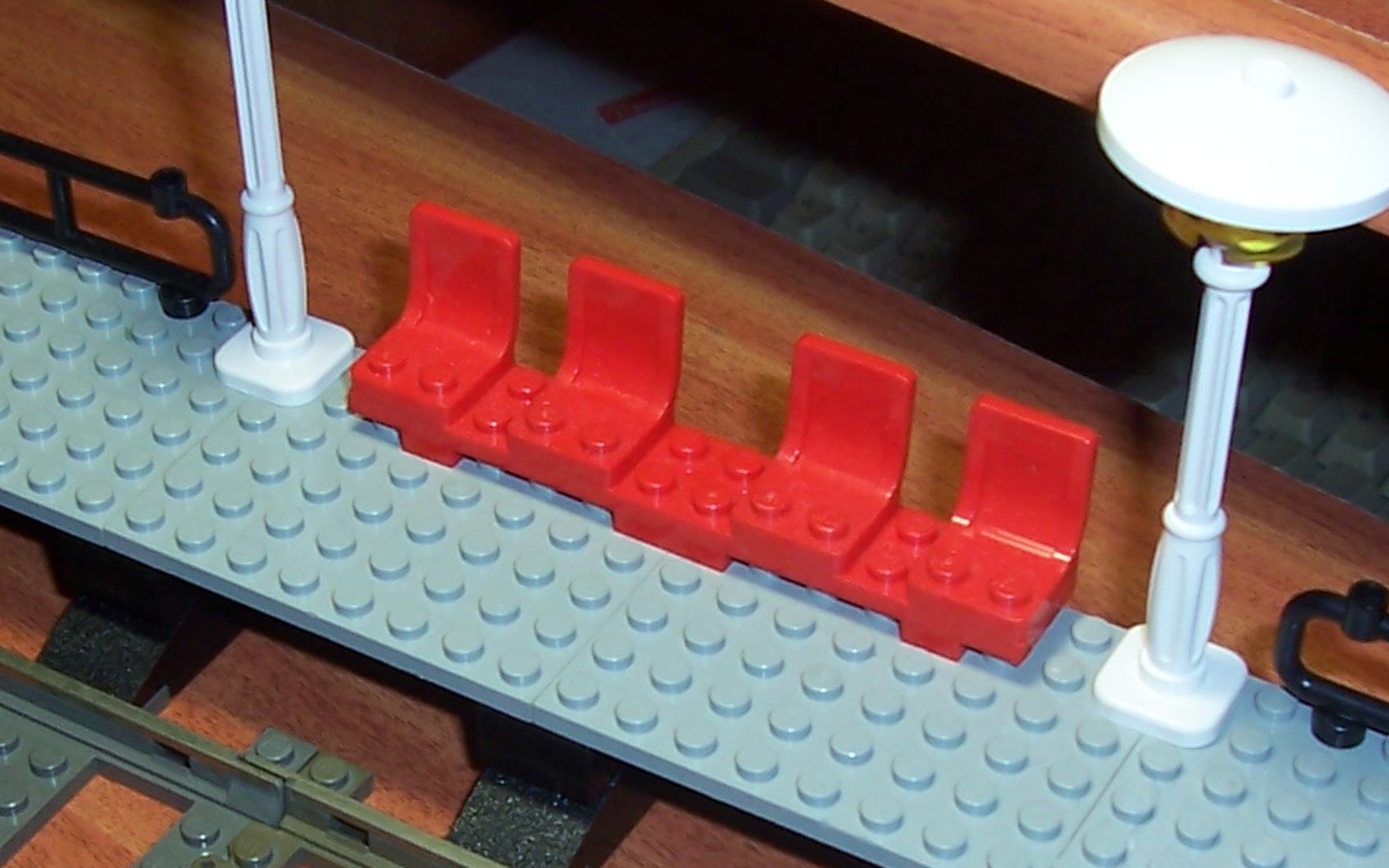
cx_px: 620
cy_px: 743
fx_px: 2952
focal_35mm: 78
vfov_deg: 16.5
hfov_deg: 26.5
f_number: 2.7
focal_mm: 5.6
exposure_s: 1/60
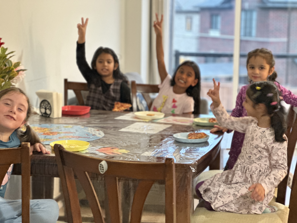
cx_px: 148
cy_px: 112
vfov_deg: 19.1
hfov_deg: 25.3
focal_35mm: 77
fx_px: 661
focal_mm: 9
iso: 640
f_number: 2.8
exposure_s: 1/15
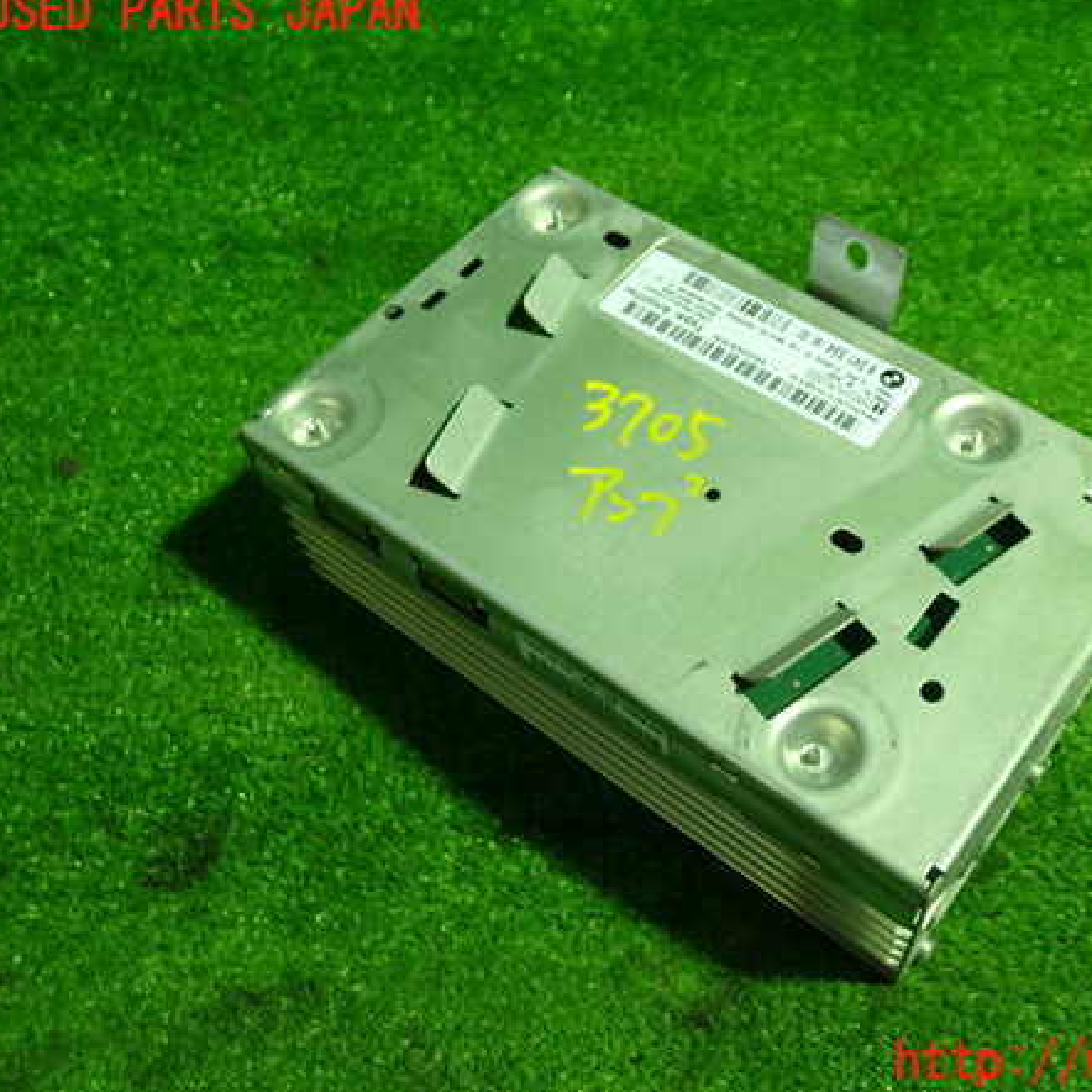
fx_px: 1285
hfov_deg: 45.5
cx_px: 712
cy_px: 539
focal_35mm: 36
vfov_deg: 46.0
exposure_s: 1/30
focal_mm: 5.4
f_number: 2.3
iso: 200
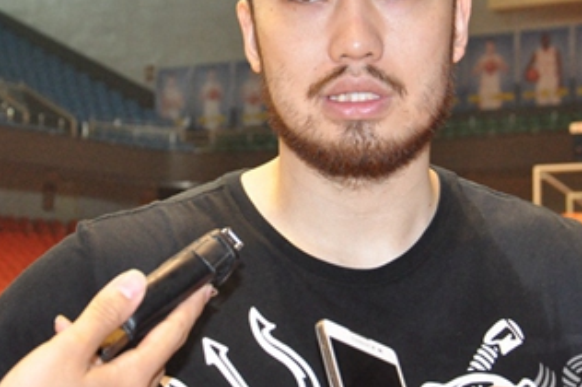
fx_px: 1373
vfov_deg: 16.0
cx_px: 317
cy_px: 136
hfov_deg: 23.9
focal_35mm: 85
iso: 2000
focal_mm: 32
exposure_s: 1/60
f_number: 5
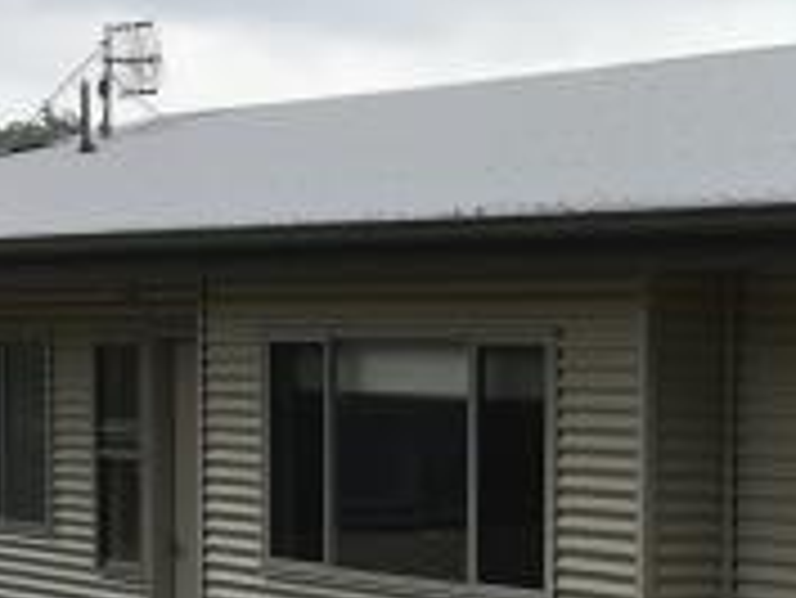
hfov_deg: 13.9
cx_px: 1277
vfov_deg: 11.1
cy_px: 724
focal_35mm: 131
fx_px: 3014
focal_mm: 4.15
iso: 25
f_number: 2.2
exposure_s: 1/739
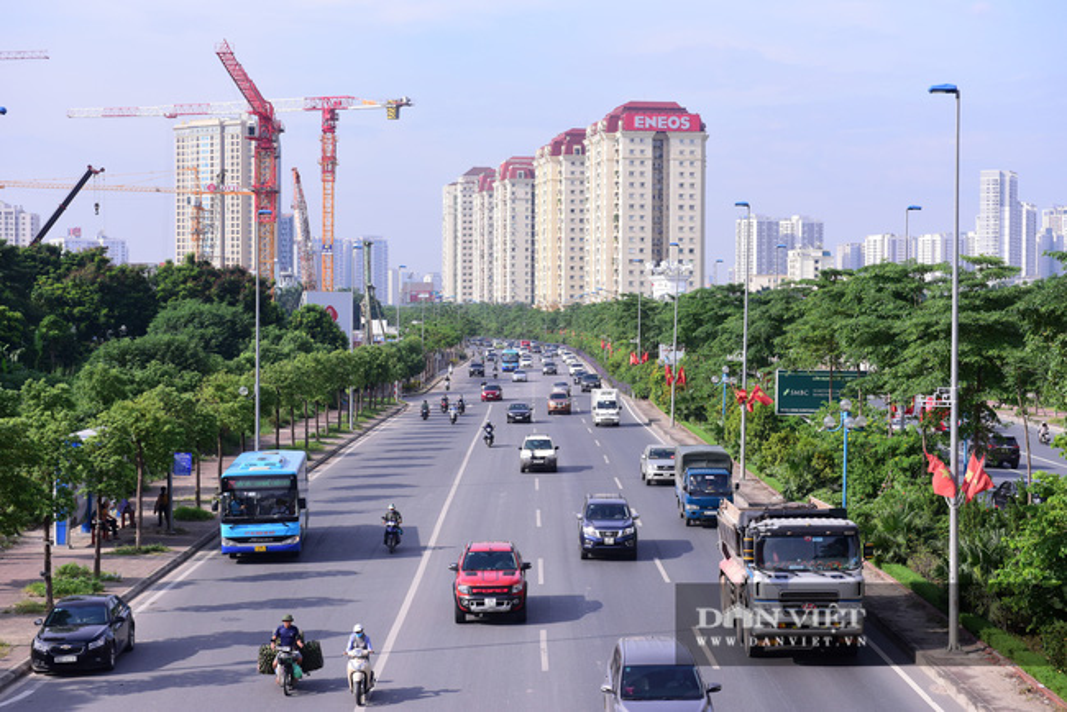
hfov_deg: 28.8
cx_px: 534
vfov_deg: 19.5
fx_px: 2076
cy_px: 356
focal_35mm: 70
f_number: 8
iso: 720
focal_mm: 70
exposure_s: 1/1600
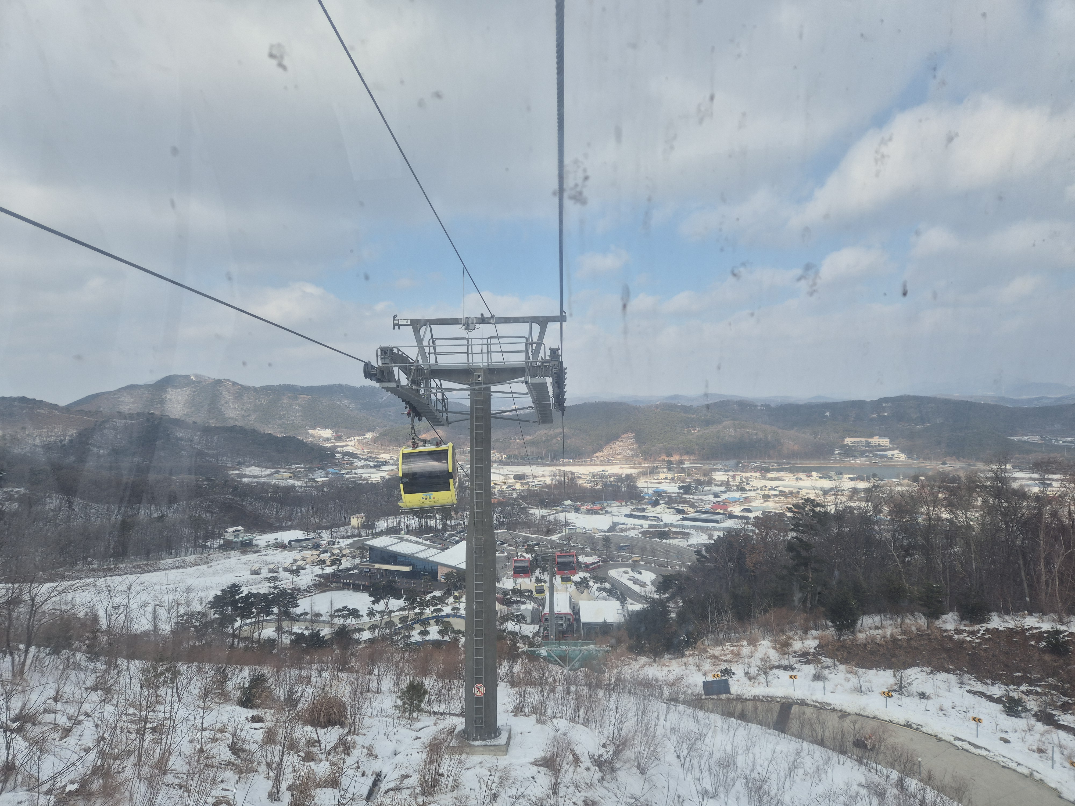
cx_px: 538
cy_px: 403
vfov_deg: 58.9
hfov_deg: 73.9
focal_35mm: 23
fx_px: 714
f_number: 1.8
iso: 25
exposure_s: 1/930
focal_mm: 5.4
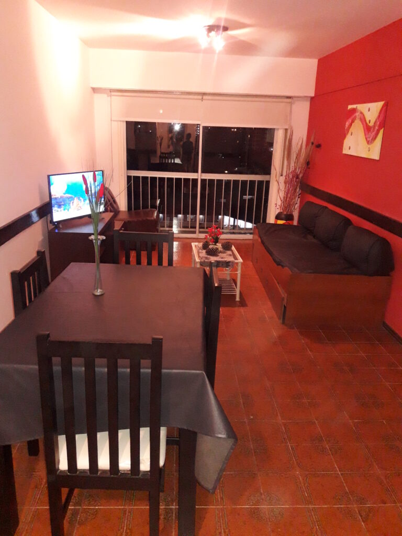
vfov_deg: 63.4
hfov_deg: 49.7
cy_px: 268
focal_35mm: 28
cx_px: 201
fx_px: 434
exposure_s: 1/25
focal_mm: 3.7
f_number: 1.9
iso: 500
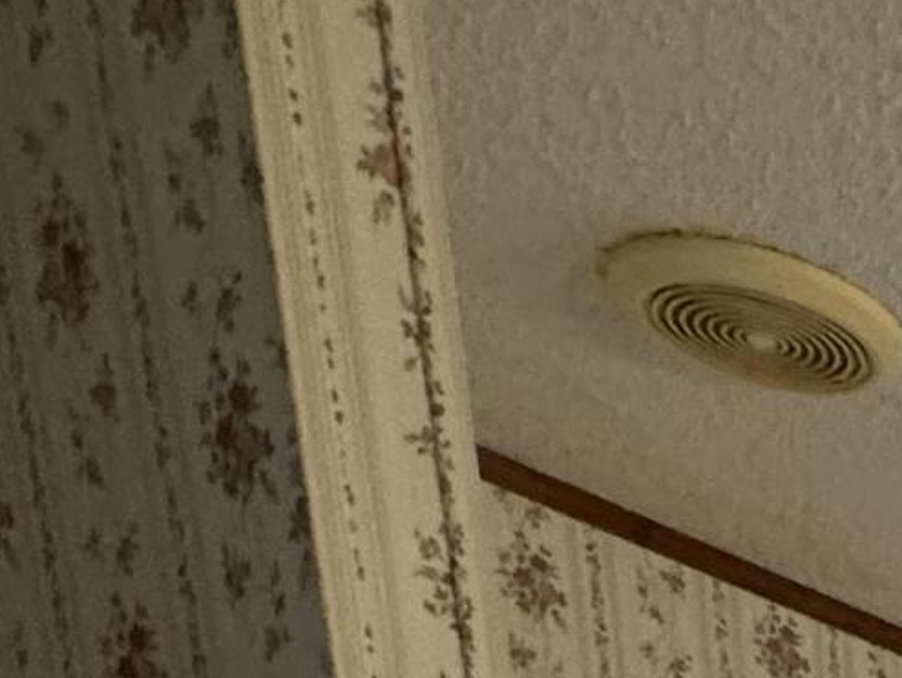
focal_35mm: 85
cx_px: 1835
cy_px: 1798
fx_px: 2216
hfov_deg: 16.8
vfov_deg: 12.2
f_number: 2.2
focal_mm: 2.22
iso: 320
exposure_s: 1/60
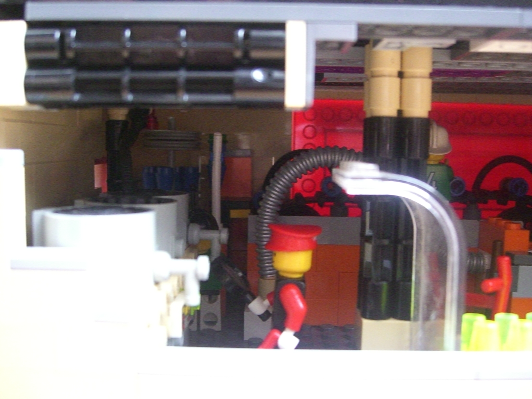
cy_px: 200
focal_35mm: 38
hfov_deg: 49.0
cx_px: 266
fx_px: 584
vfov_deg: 37.7
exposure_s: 1/100
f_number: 2.8
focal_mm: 7.9
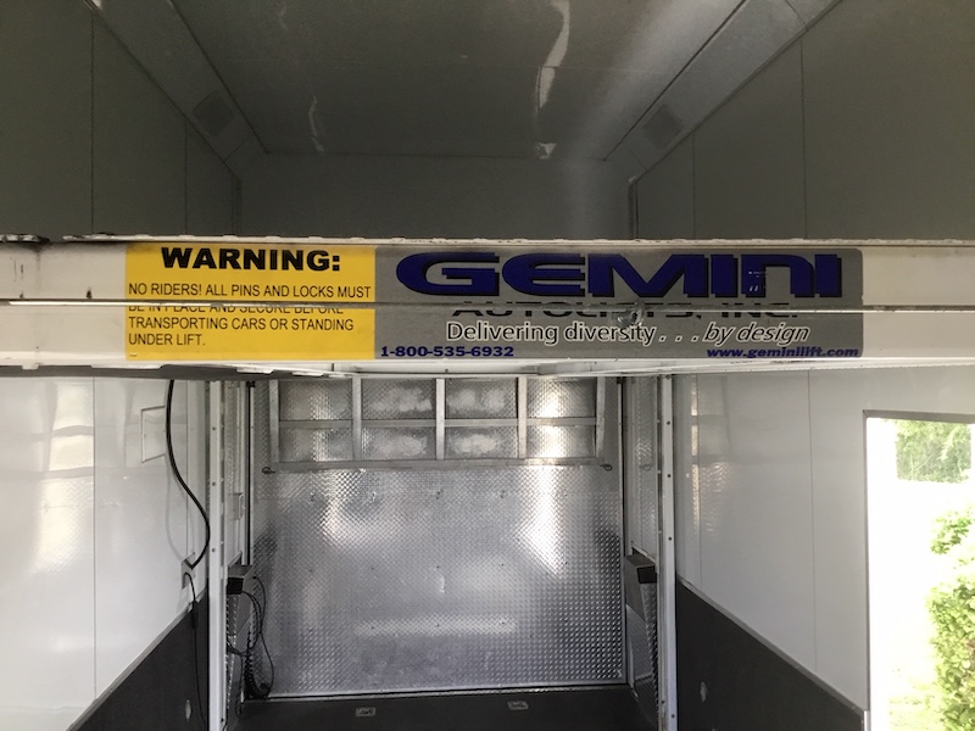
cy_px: 366
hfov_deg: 58.4
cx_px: 488
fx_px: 873
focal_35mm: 31
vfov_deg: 45.4
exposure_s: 1/30
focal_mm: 3.3
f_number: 2.4
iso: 50
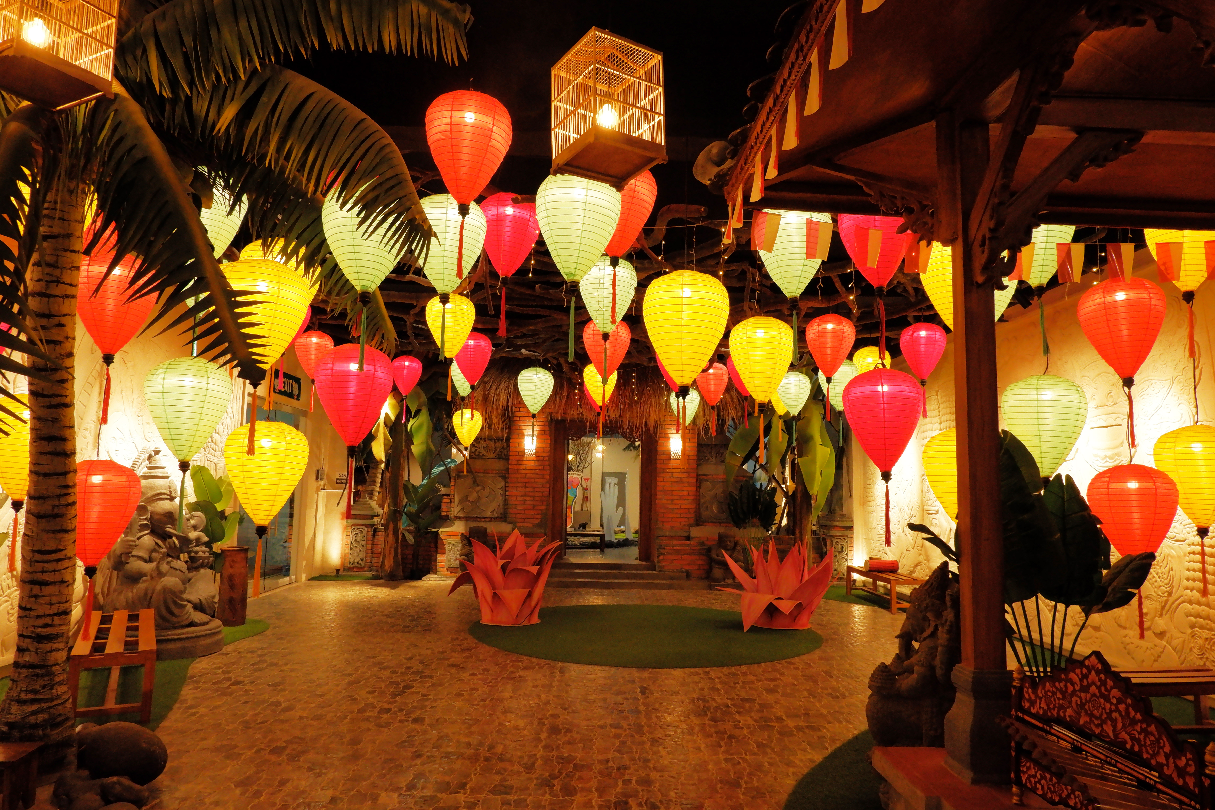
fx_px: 776
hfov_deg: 76.1
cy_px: 405
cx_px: 608
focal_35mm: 23
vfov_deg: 55.1
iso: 2000
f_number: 10
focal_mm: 15
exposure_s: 1/30
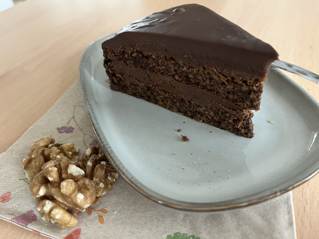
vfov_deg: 53.1
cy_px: 120
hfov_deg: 67.3
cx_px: 160
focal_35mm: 26
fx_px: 240
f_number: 1.6
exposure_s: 1/44
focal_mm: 5.1
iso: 500
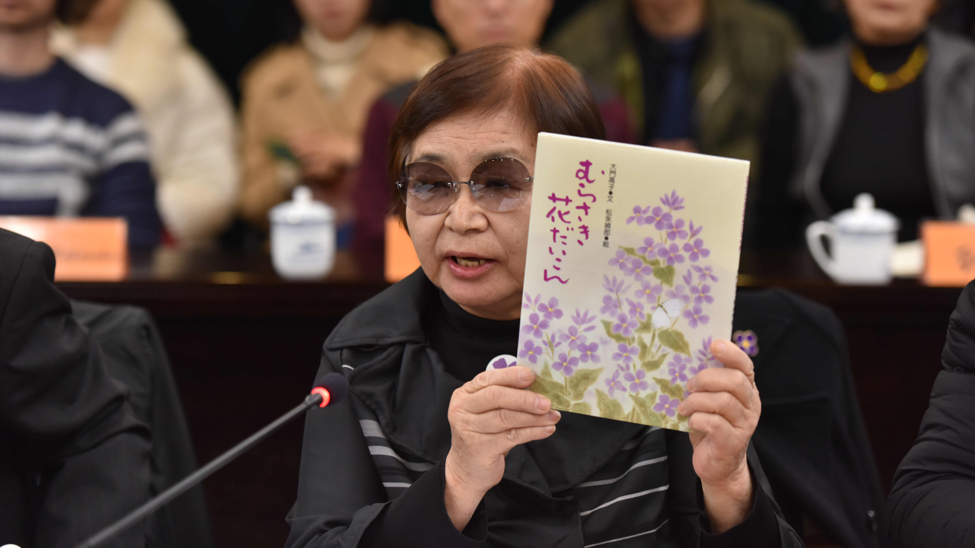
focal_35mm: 126
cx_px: 487
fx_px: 3258
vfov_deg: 9.6
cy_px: 267
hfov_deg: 17.0
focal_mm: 120
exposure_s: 1/60
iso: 1600
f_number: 3.5
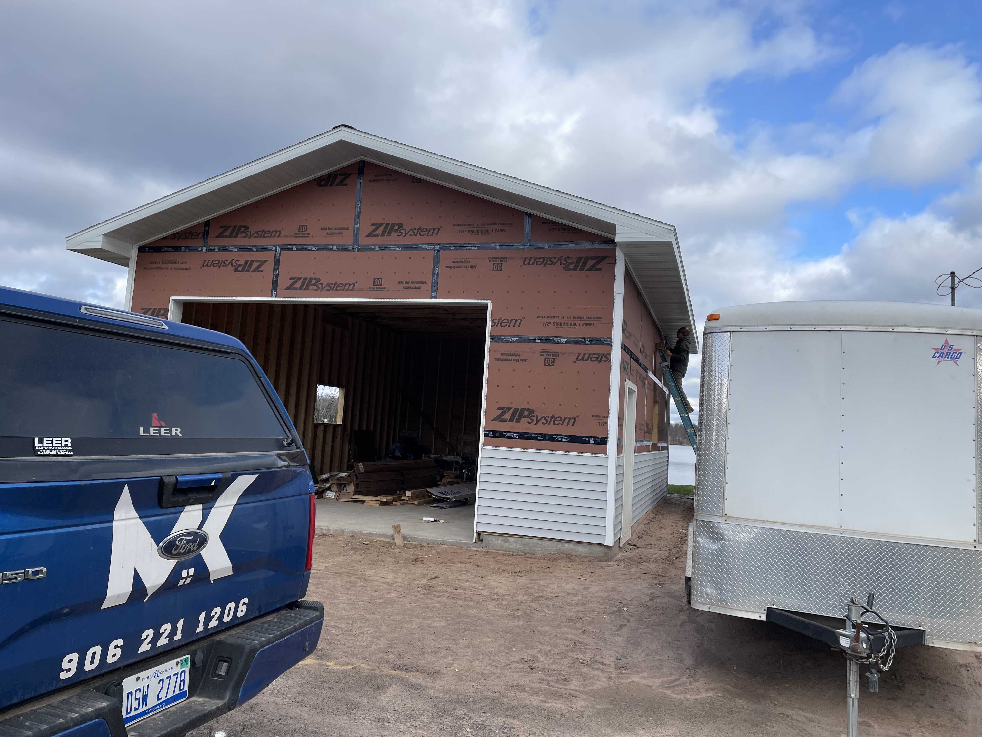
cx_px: 491
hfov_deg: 67.3
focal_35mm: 26
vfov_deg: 53.1
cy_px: 368
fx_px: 738
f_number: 1.6
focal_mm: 4.2
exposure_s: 1/2174
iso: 32
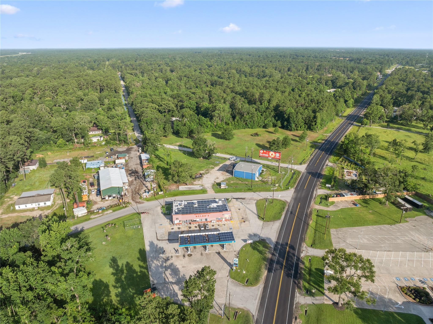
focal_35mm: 24
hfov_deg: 71.6
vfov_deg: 56.8
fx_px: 300
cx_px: 216
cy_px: 162
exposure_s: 1/1000
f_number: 2.8
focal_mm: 12.29
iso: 100
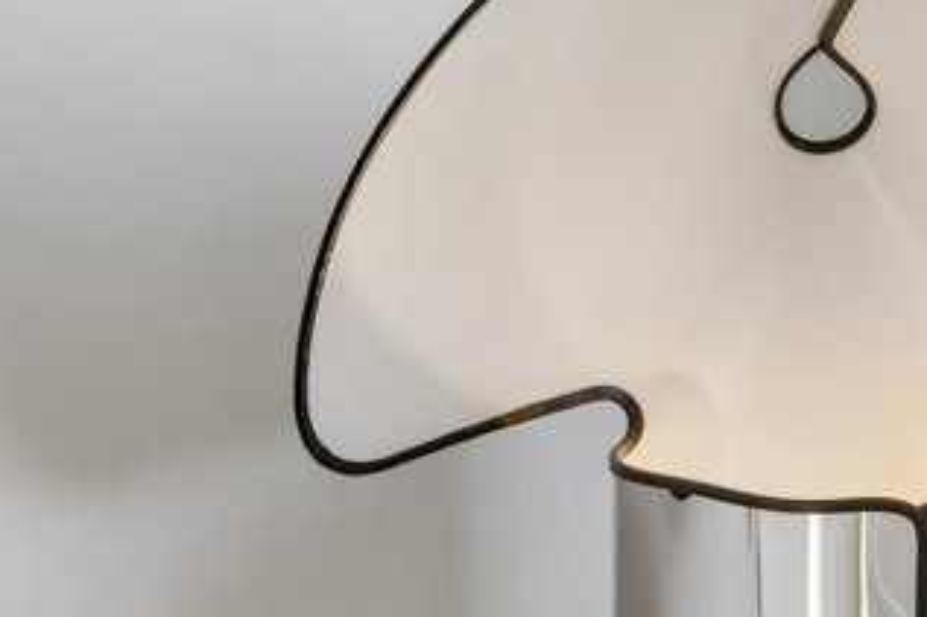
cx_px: 635
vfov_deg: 5.1
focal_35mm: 268
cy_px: 1073
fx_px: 6891
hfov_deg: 7.7
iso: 250
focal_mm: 51
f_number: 4
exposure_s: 1/100
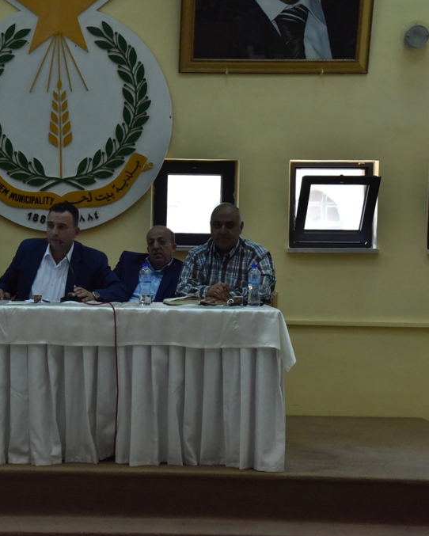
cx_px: 87
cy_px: 269
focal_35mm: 88
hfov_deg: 17.3
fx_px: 1396
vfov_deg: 21.7
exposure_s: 1/320
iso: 2500
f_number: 9
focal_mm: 62
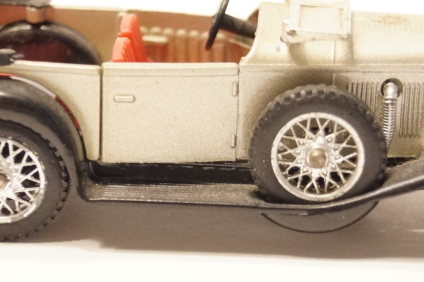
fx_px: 1611
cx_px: 248
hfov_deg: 15.0
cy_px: 92
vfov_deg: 10.0
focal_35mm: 137
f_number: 5
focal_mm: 40
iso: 2000
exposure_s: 1/80
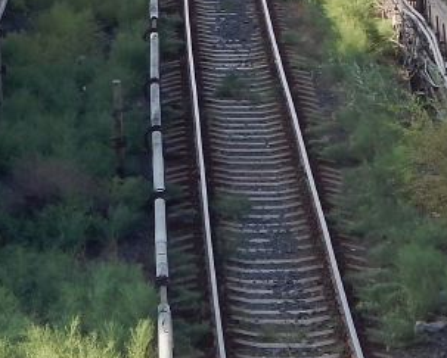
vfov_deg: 6.7
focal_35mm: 230
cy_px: 29
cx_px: -41
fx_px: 3046
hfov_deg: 8.3
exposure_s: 1/250
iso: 125
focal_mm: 9.7
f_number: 3.8
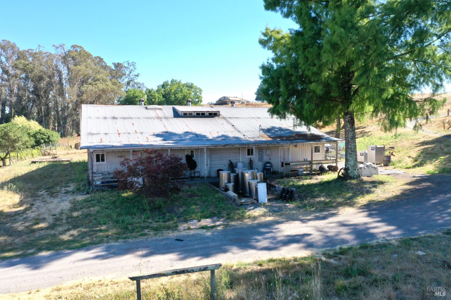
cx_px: 226
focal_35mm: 28
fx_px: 351
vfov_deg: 46.4
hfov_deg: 65.5
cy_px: 150
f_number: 5.6
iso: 100
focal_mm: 10.26
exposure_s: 1/200
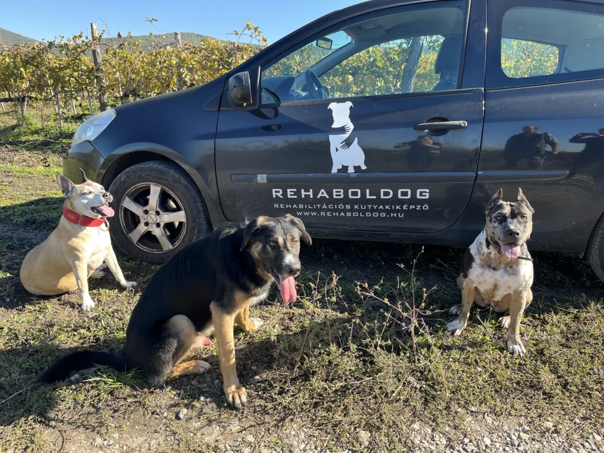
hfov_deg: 67.3
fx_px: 454
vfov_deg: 53.1
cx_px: 302
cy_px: 226
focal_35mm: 26
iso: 50
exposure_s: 1/499
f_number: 1.6
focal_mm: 5.1
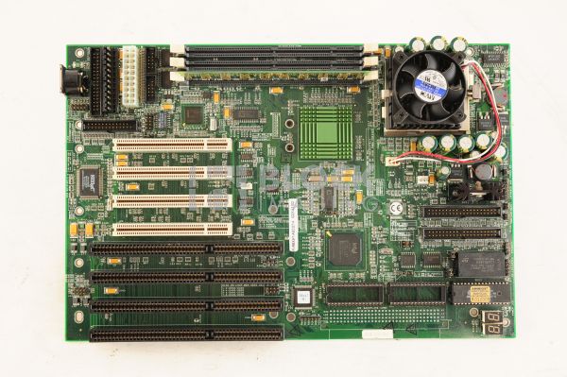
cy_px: 188
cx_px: 284
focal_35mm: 50
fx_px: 787
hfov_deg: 39.6
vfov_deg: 26.9
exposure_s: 1/125
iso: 1600
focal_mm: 50
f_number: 10
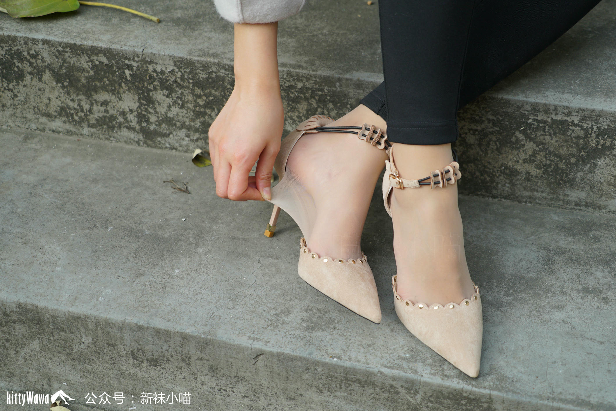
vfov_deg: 20.9
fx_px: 1113
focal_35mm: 65
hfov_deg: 30.9
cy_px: 206
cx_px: 308
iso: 100
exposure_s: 1/200
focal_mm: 65
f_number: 5
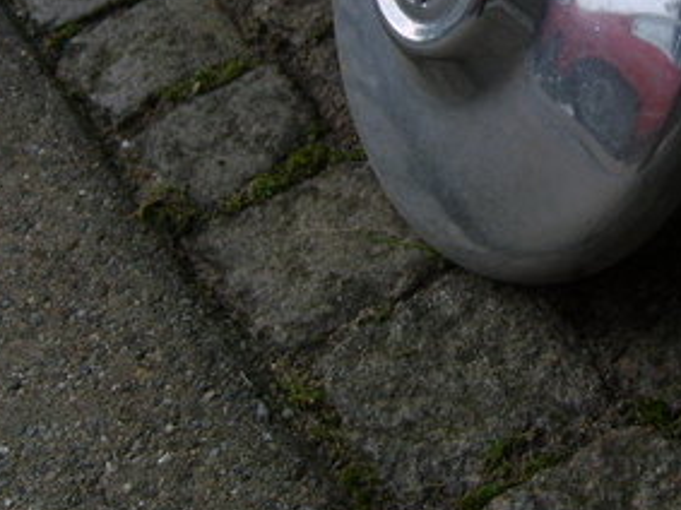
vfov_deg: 21.2
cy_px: 72
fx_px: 1337
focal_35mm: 68
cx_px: 549
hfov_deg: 28.0
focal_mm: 5.8
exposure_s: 1/350
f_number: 2.8
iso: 50
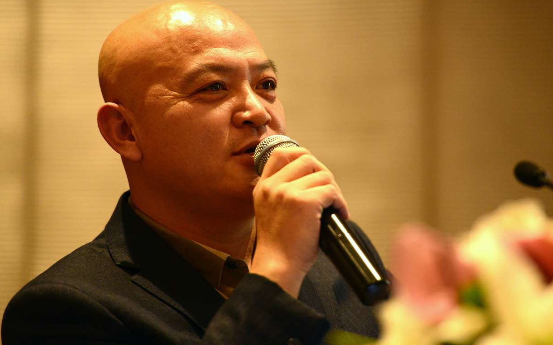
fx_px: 3481
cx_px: 287
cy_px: 146
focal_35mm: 231
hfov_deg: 9.1
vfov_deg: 5.7
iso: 2500
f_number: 2.8
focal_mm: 200
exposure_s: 1/125
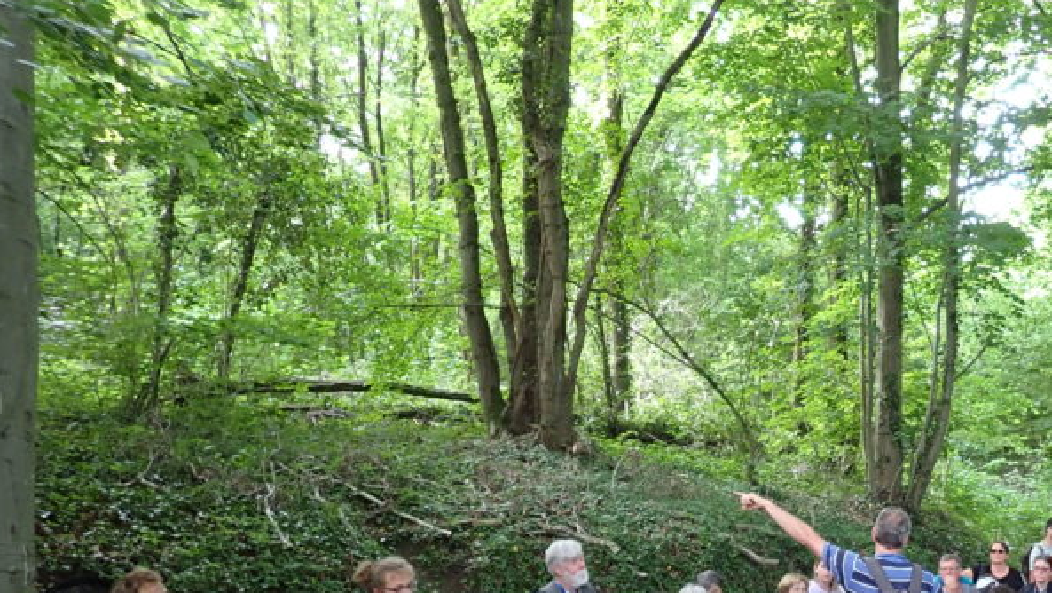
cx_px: 779
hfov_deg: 42.5
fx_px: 1311
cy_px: 456
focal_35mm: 47
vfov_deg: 25.1
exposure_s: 1/40
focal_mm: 4.5
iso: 200
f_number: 2
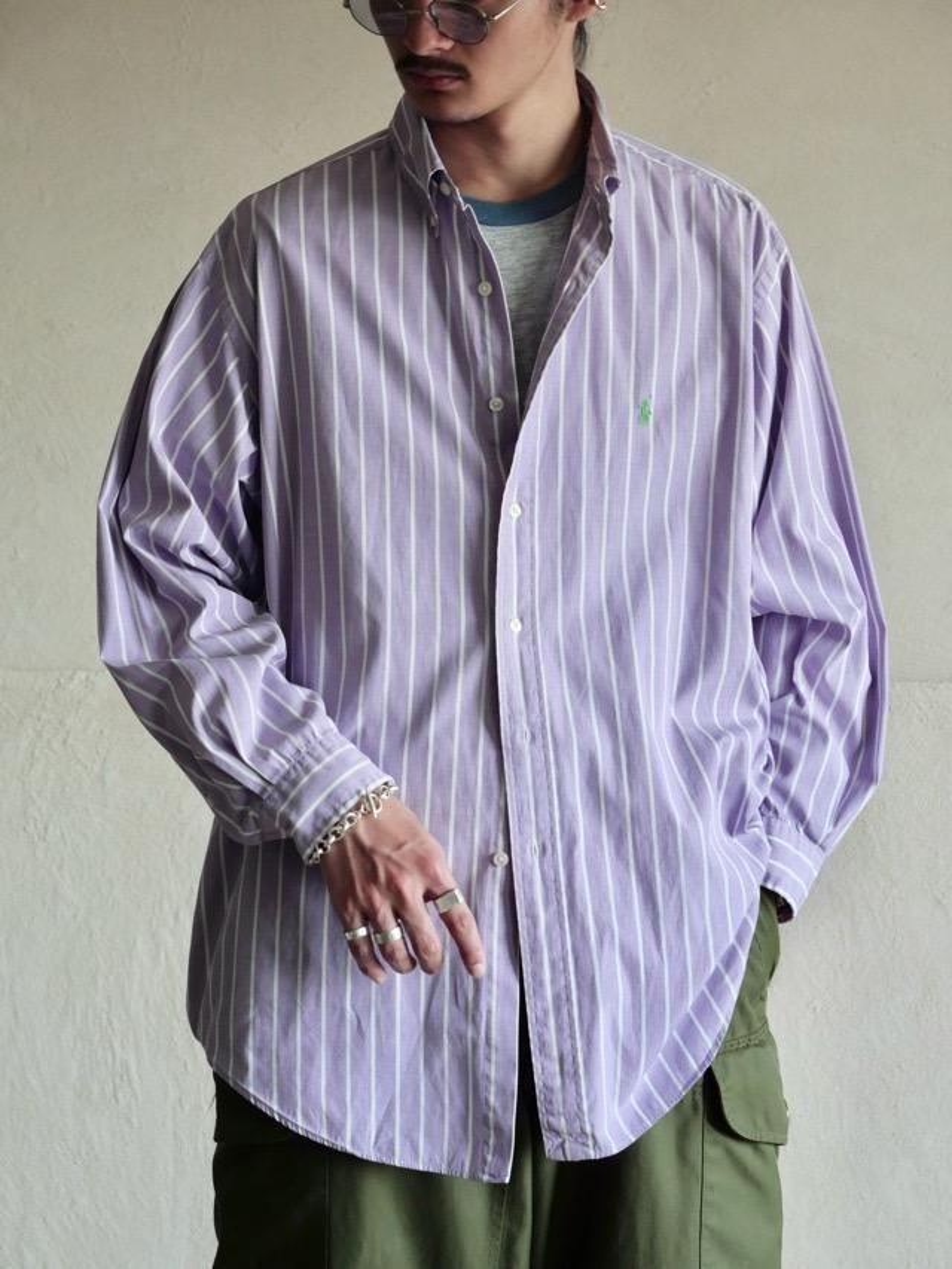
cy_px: 634
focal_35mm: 96
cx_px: 476
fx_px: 3519
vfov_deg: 20.4
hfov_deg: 15.4
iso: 800
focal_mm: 48
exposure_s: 1/125
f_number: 3.9
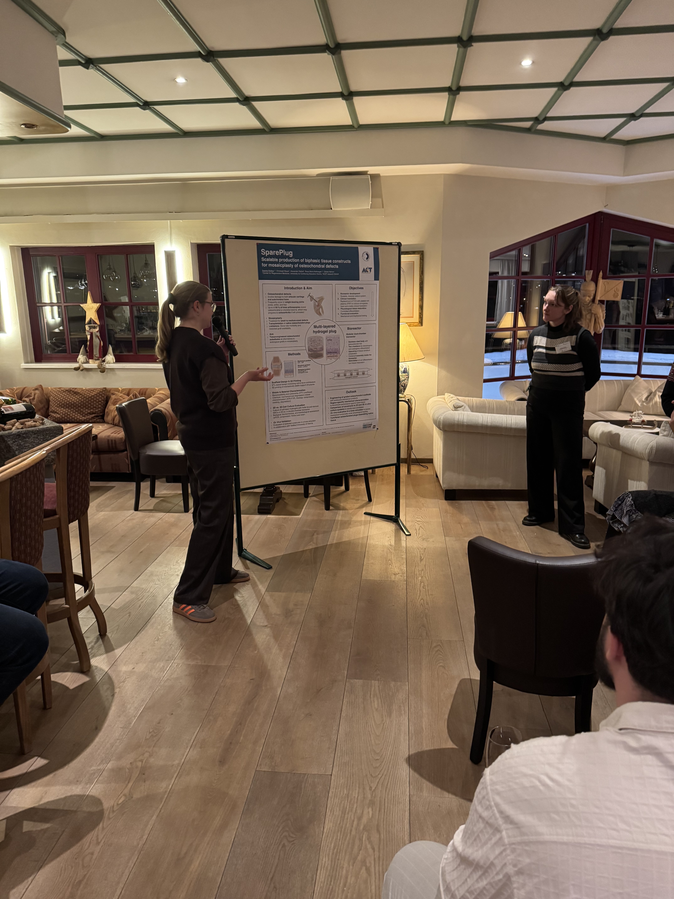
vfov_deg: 71.6
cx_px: 337
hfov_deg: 56.8
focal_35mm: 24
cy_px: 450
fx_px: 623
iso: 800
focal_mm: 6.76
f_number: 1.78
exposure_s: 1/33
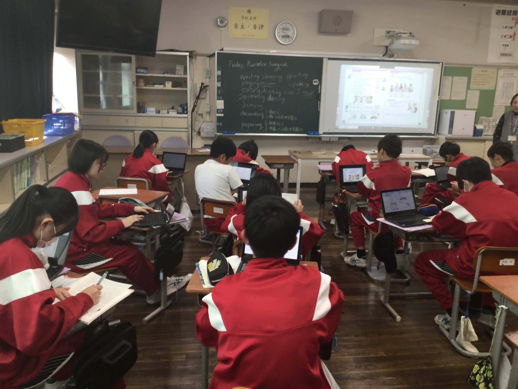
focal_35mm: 31
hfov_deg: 58.4
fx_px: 464
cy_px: 194
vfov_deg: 45.4
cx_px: 259
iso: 50
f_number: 2.4
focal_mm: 3.3
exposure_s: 1/20
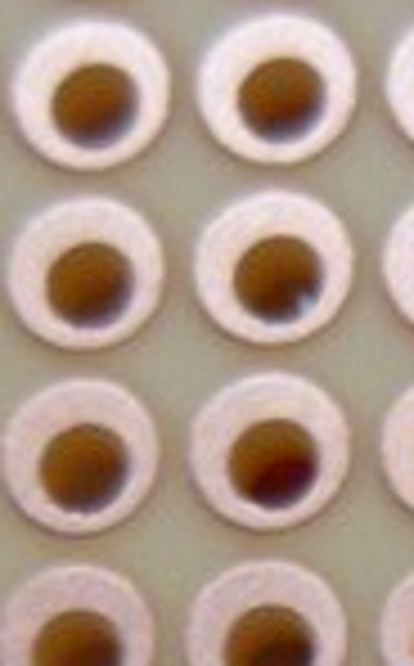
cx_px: 819
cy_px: 1197
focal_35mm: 218
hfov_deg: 5.9
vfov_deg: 9.2
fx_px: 3951
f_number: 2.9
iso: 79
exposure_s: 1/38
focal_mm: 6.3
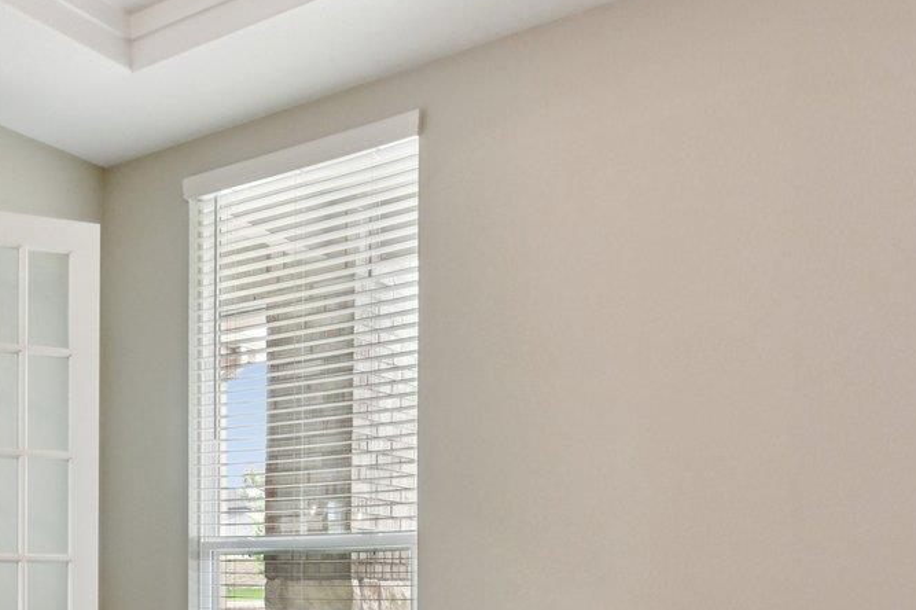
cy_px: 637
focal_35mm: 43
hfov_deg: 39.3
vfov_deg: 28.8
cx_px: -32
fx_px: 1094
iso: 450
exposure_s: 1/15
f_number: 8
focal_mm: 14
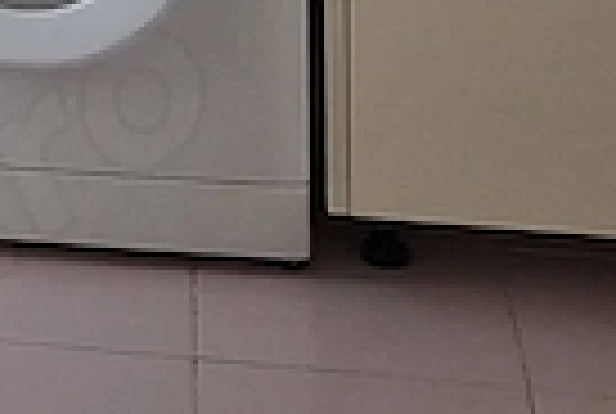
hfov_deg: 10.4
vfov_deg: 7.3
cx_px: -805
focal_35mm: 174
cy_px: -680
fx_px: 2984
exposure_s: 1/100
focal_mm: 5.54
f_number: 1.8
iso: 125
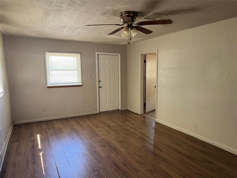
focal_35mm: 24
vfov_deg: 56.8
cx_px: 118
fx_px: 164
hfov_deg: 71.6
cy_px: 89
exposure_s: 1/84
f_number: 1.78
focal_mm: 6.76
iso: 200
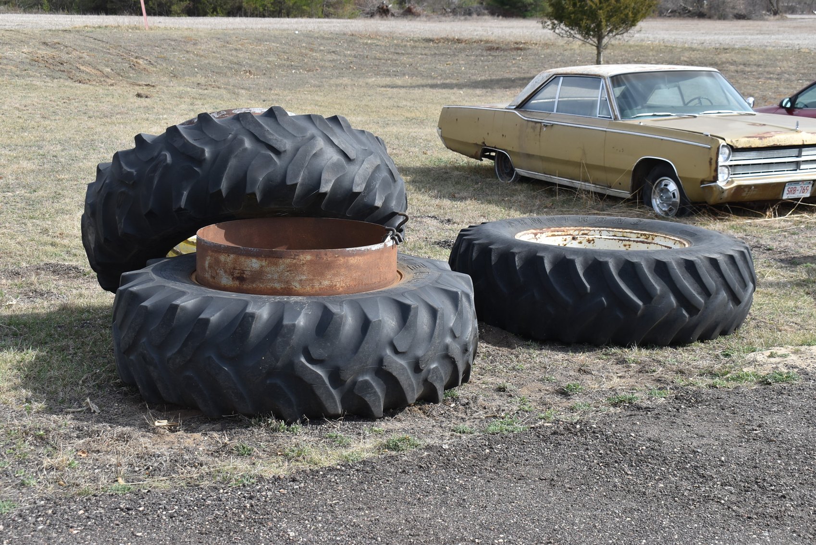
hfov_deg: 35.0
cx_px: 408
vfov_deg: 23.8
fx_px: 1293
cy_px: 272
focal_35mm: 57
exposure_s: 1/250
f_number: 8
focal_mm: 38
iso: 160
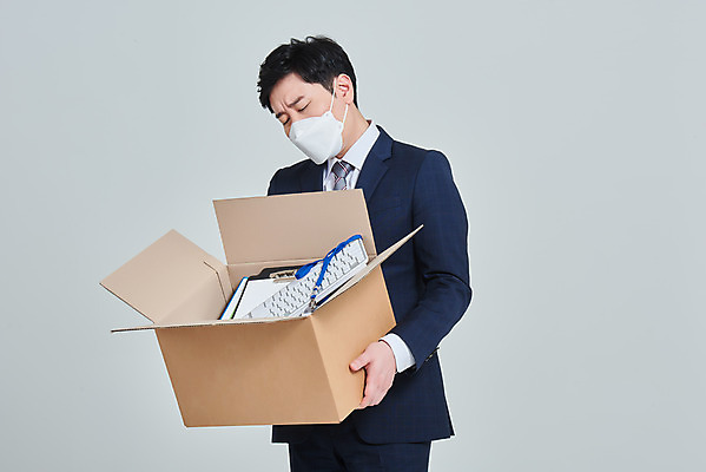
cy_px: 236
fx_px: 2001
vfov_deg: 13.4
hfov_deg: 20.0
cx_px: 353
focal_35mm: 102
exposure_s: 1/125
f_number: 14
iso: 100
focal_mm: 102
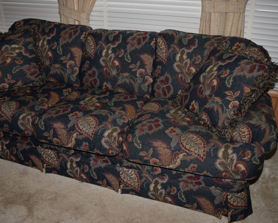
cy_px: 113
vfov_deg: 37.7
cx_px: 123
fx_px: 326
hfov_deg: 46.1
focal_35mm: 40
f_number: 5.6
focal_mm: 23
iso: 100
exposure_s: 1/100
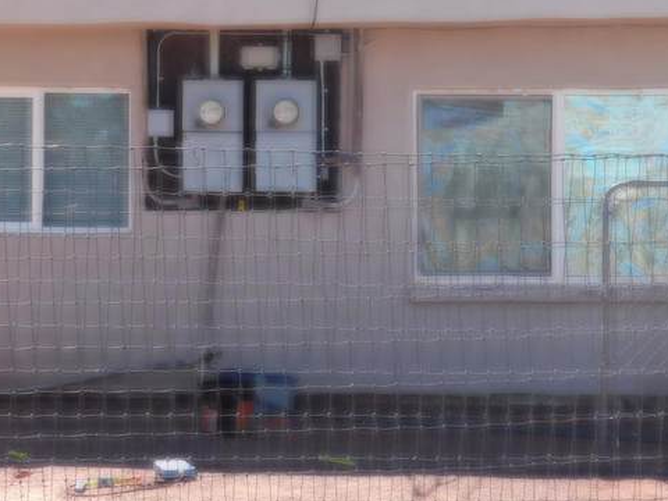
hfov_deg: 24.4
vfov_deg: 18.4
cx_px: 409
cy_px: 218
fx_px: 1544
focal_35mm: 80
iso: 125
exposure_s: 1/1000
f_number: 3.2
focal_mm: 5.3
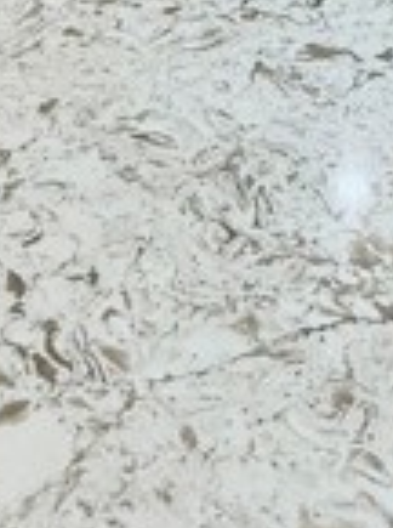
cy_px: -208
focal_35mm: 62
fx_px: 943
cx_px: 295
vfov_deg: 25.5
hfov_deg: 23.3
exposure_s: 1/120
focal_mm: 2.22
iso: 200
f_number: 2.2
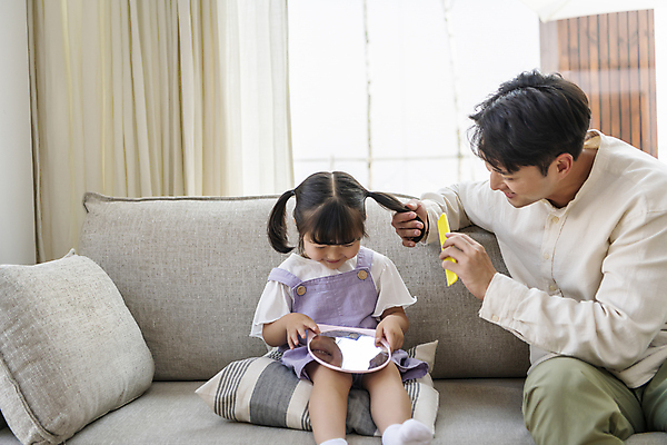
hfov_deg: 41.1
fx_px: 889
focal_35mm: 48
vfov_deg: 28.1
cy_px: 222
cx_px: 334
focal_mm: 48
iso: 160
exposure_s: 1/200
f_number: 2.8
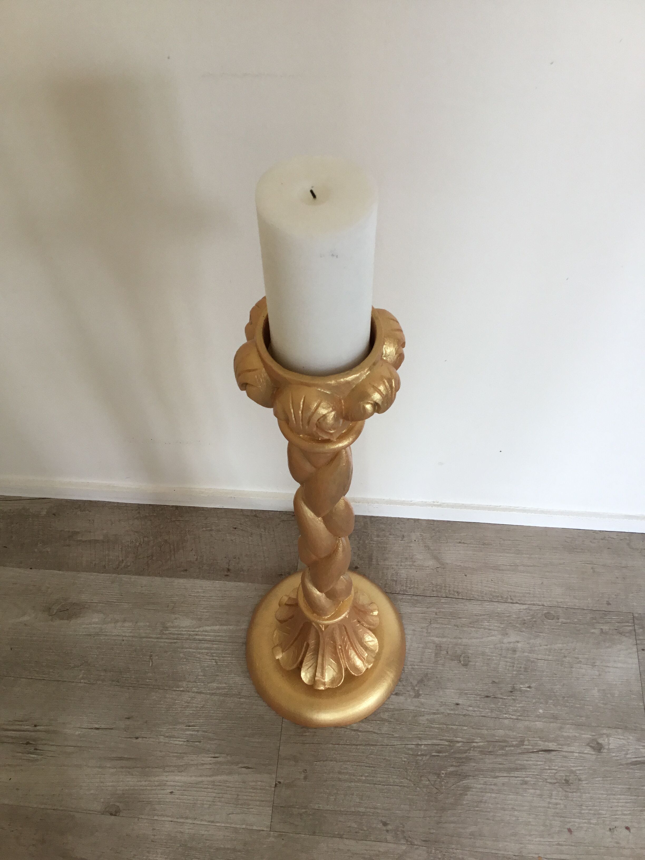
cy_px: 430
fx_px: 770
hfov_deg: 45.4
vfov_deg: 58.4
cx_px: 322
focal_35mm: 31
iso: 40
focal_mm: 3.3
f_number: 2.4
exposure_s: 1/33
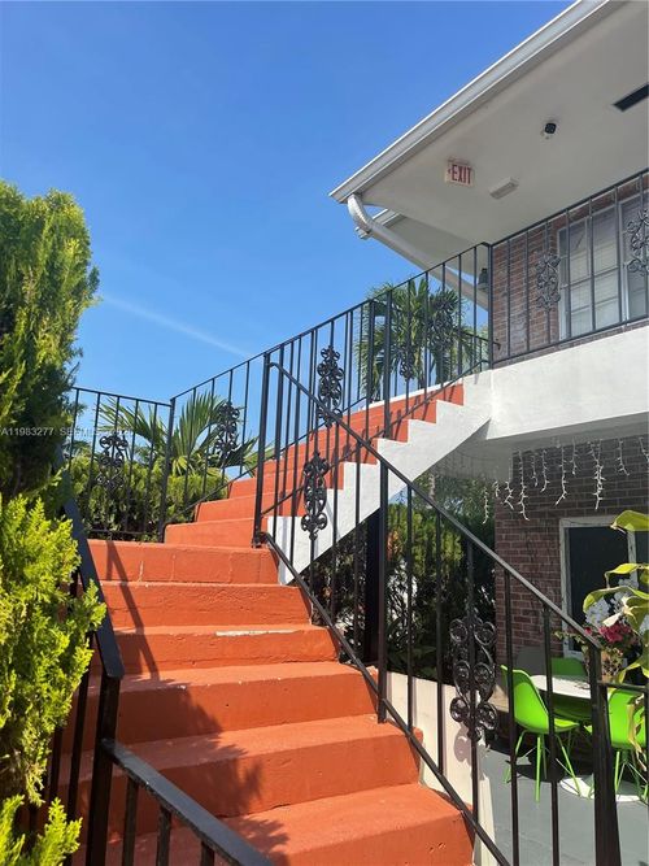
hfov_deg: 53.0
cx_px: 324
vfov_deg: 67.3
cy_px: 433
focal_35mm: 26
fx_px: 650
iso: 32
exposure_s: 1/3663
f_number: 1.6
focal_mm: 5.1
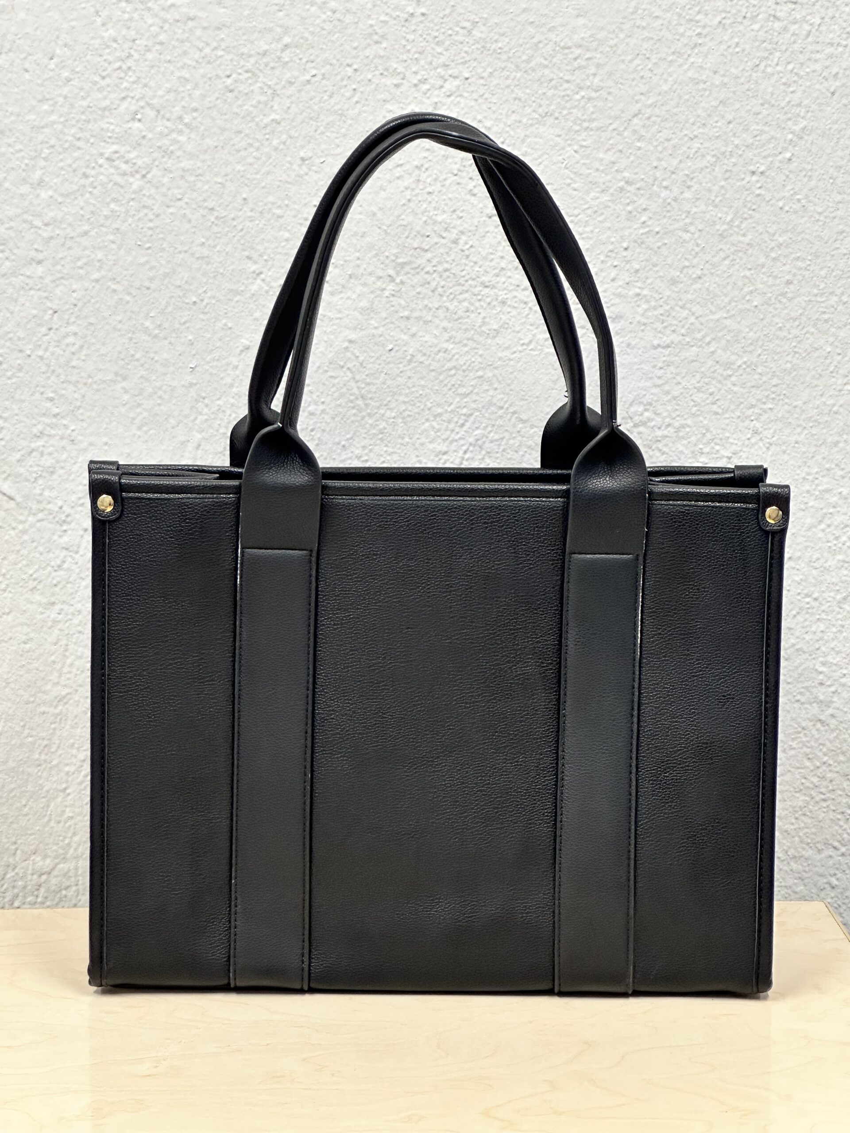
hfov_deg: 19.1
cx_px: 425
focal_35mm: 77
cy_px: 566
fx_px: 2521
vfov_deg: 25.3
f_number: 2.8
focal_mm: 9
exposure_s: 1/100
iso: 160
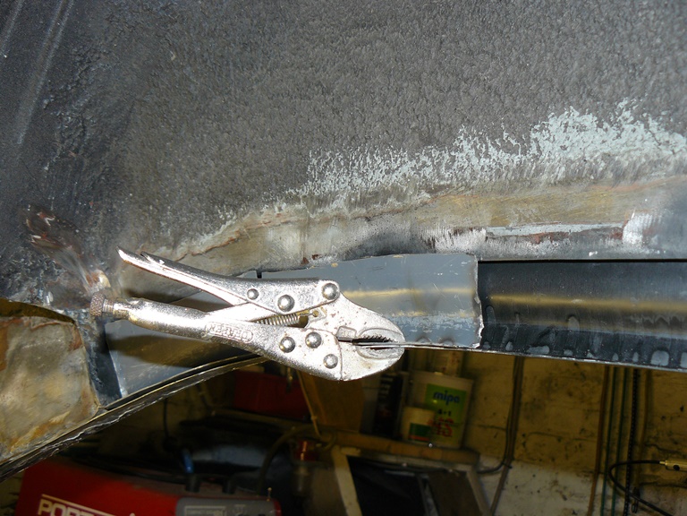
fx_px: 714
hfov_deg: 51.4
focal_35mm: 36
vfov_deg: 39.7
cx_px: 344
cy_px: 258
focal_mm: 6
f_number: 2.8
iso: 100
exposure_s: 1/30
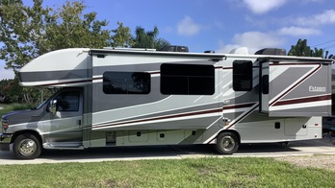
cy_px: 96
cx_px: 168
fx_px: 302
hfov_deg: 58.0
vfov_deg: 34.7
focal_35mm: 34
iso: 25
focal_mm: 3.3
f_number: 2.4
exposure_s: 1/1181
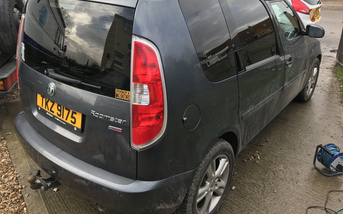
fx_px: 280
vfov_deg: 41.7
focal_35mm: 30
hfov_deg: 62.9
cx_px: 173
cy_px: 87
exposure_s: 1/363
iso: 20
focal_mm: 3.99
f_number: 1.8
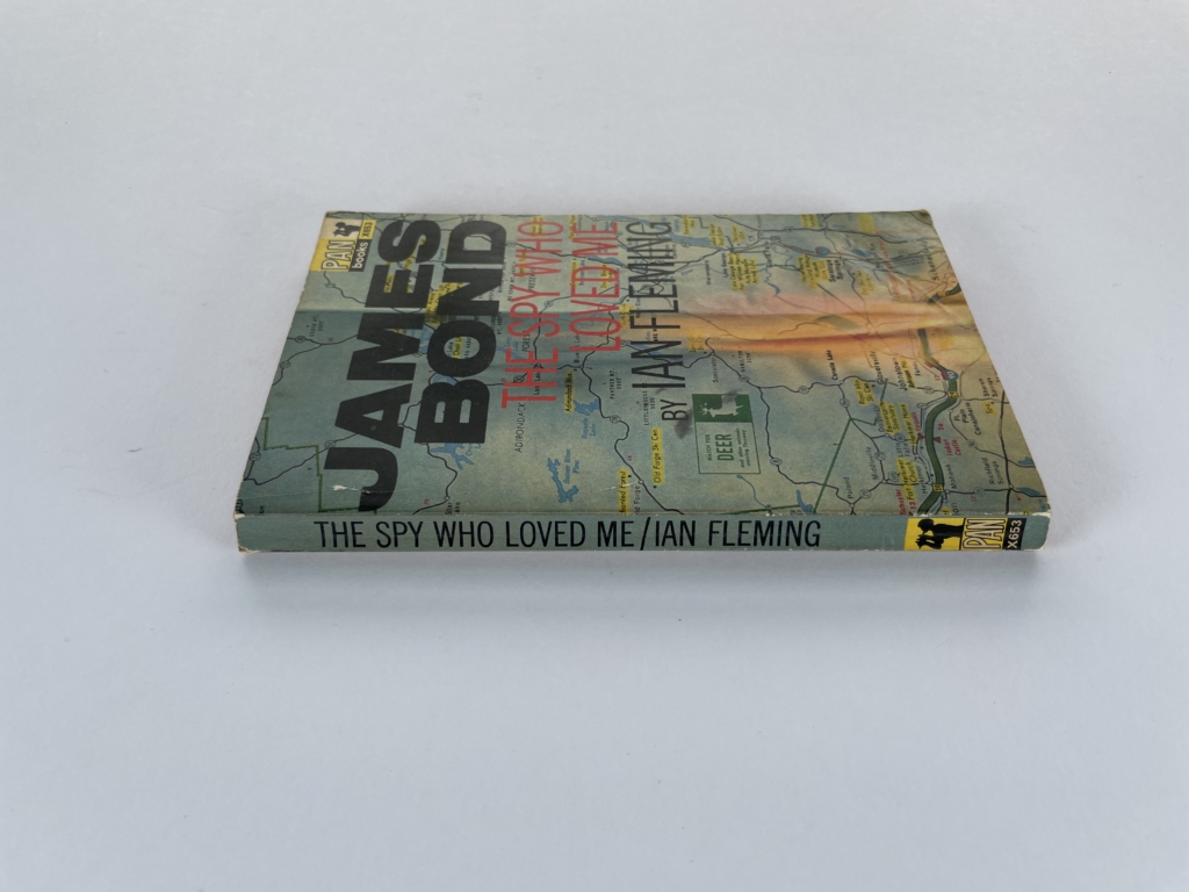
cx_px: 594
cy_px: 446
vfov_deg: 53.1
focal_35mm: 26
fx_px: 893
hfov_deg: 67.3
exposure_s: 1/131
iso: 32
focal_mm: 4.2
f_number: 1.6
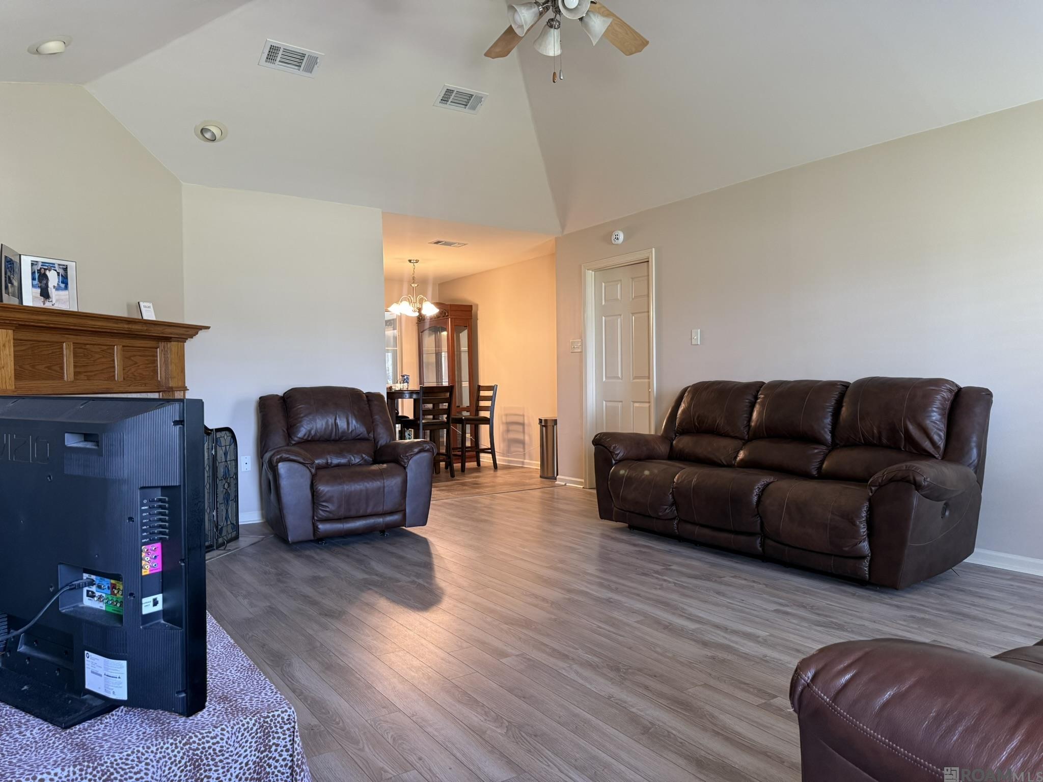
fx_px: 723
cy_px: 391
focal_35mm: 24
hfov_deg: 71.6
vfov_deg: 56.8
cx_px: 522
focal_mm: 6.76
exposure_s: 1/60
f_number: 1.78
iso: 320
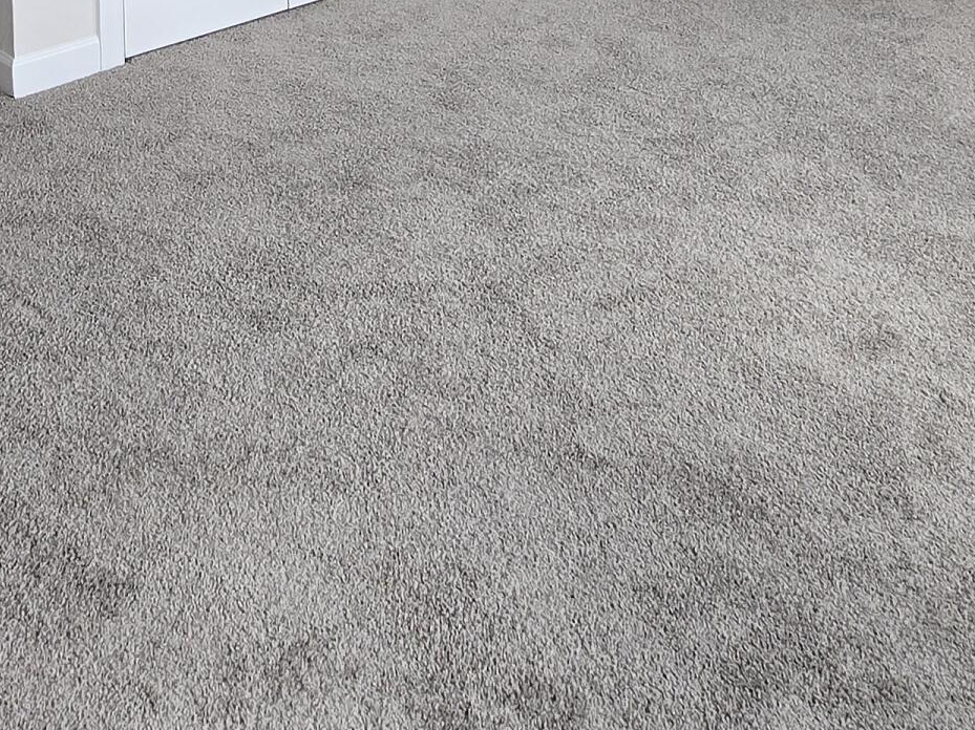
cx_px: 289
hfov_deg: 43.8
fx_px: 1183
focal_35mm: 42
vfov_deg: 26.2
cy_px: -337
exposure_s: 1/60
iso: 64
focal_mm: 2.2
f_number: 2.2
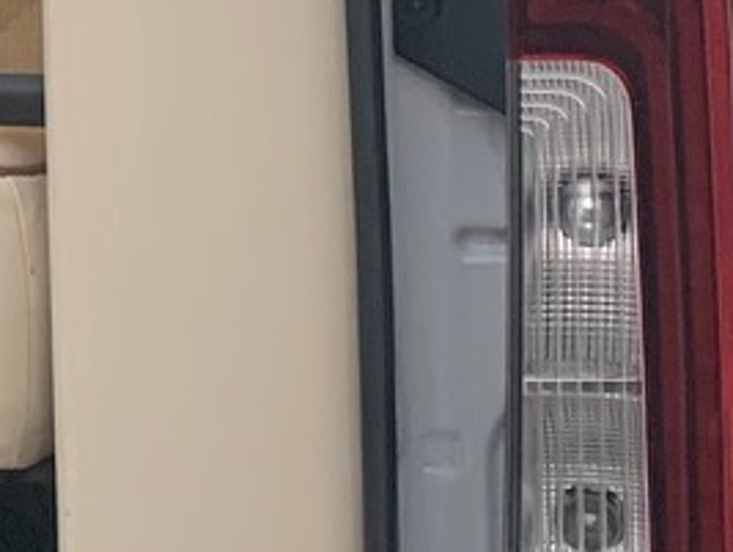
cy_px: -242
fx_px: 4156
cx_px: -1260
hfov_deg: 8.8
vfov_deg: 7.5
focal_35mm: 196
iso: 100
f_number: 1.8
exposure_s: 1/60
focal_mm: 4.25
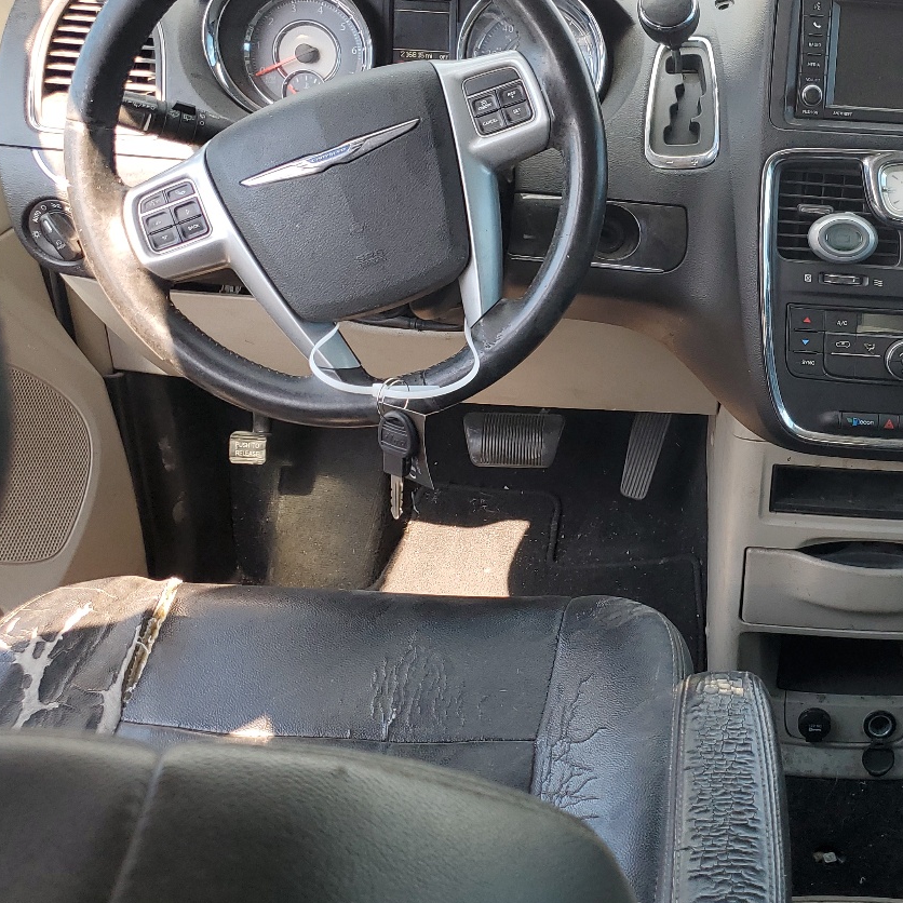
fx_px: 1299
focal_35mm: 44
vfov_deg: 38.3
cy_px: 423
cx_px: 767
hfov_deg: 36.5
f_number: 1.5
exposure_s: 1/227
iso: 50
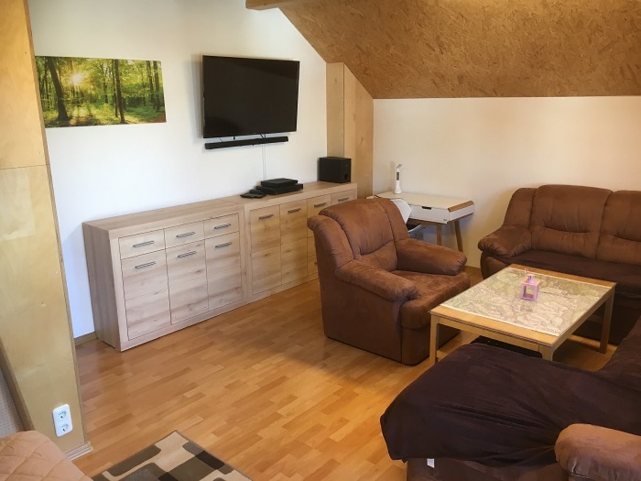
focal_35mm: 29
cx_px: 320
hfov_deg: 61.7
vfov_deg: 48.2
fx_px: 537
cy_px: 240
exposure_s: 1/33
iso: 40
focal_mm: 4.15
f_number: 2.2
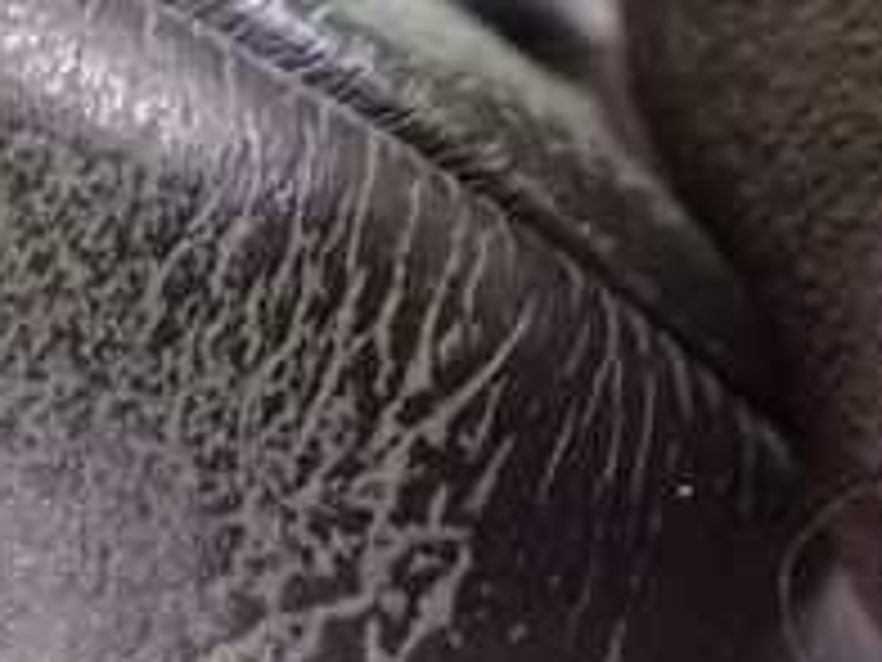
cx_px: -292
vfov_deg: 16.0
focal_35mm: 92
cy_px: 437
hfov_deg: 19.5
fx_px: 2344
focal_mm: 5.4
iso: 1600
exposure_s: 1/30
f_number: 2.3
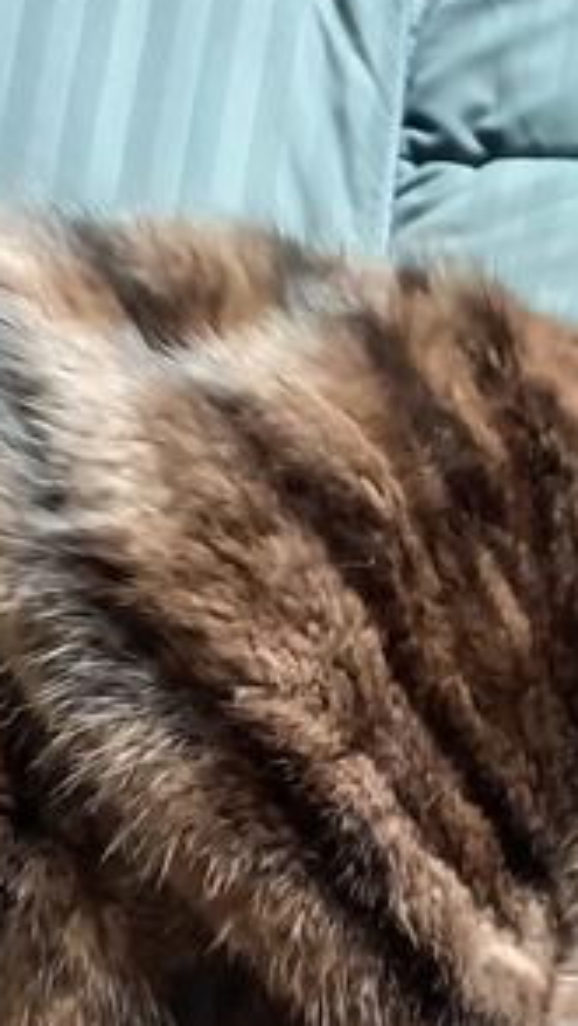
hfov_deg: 12.7
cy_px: 1670
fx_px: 2532
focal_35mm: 93
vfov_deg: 19.1
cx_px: 722
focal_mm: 4.65
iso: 500
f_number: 1.8
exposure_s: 1/24
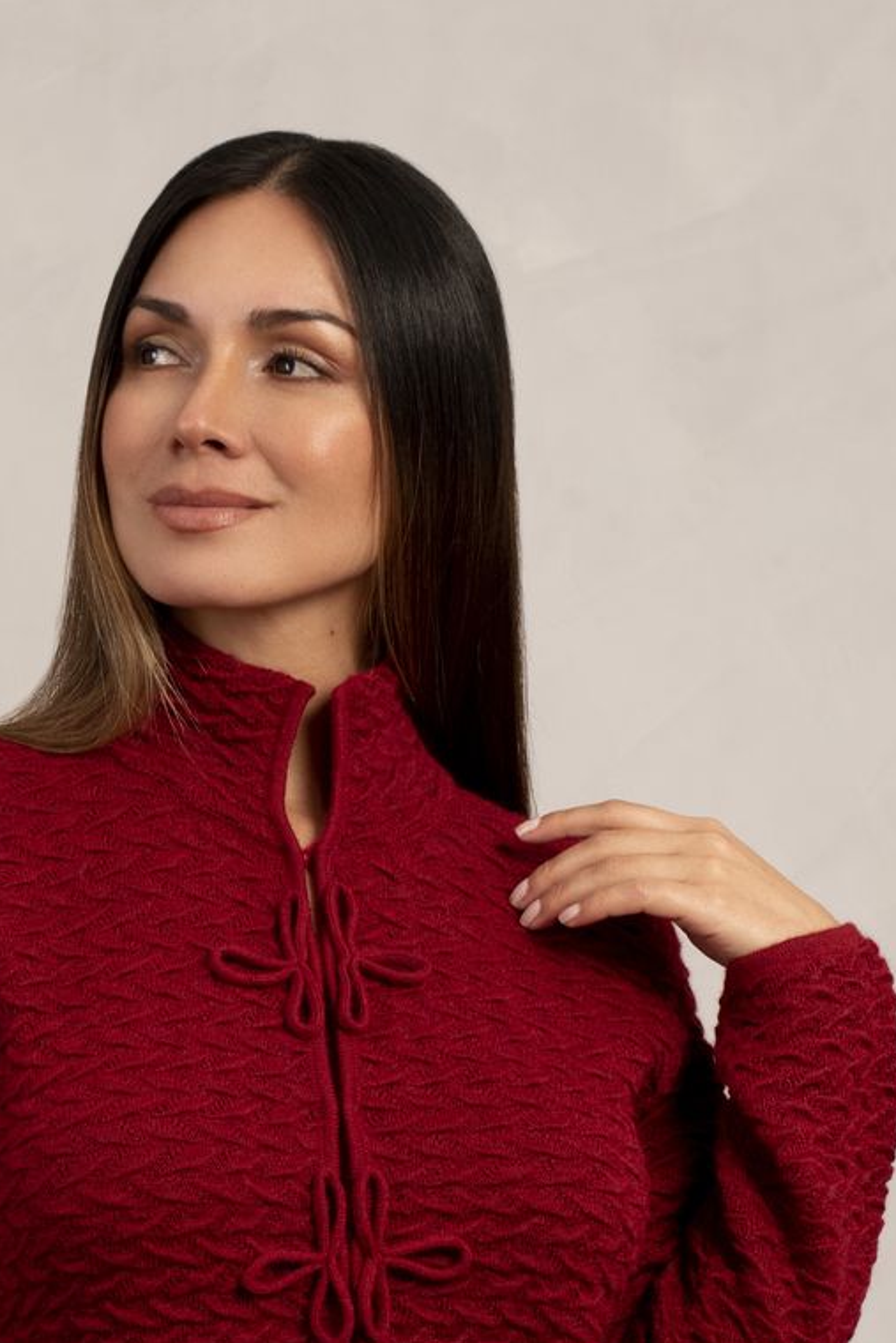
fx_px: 3694
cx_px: 265
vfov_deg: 20.2
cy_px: 1196
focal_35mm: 99
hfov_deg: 13.8
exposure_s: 1/160
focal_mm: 50
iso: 100
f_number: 11
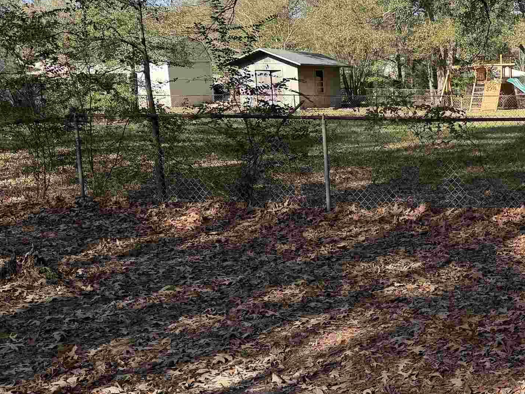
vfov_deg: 28.0
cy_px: 220
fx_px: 789
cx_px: 514
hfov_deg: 33.9
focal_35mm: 52
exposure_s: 1/1410
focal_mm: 6.76
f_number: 1.78
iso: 80
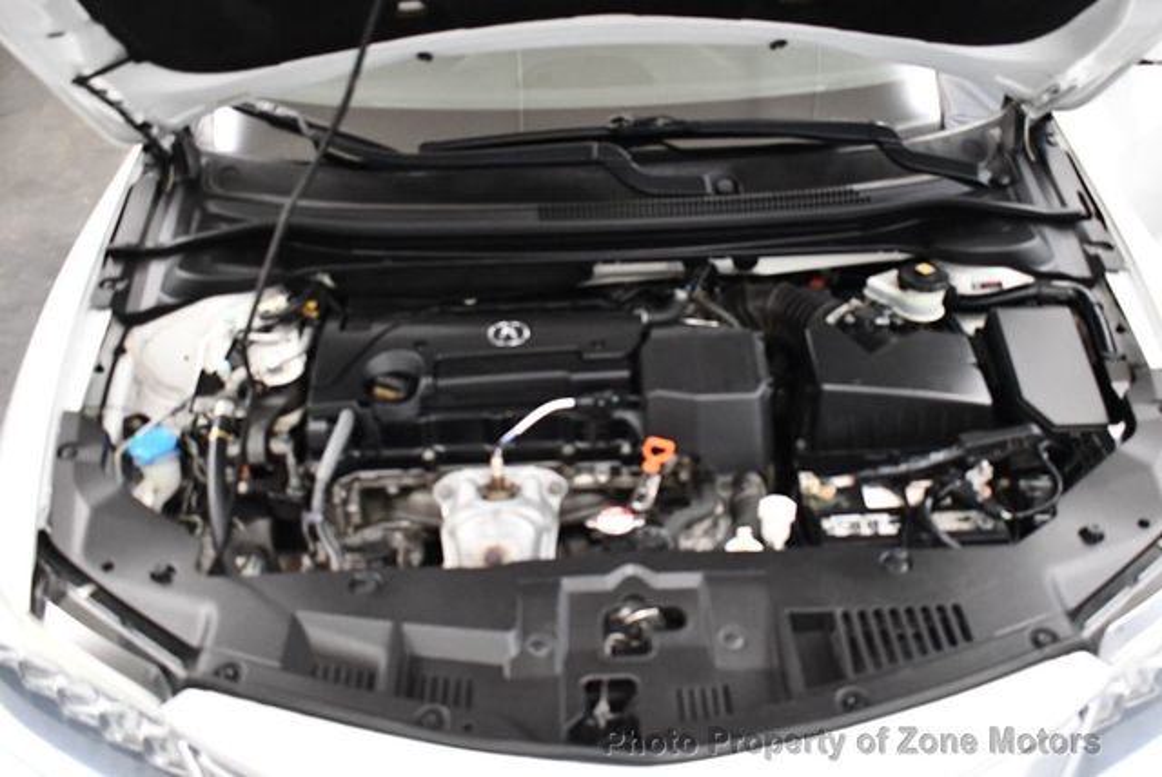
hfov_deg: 53.1
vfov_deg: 36.9
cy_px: 388
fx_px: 1163
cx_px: 581
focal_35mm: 36
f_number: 3.5
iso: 2800
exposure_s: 1/125
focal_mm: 18
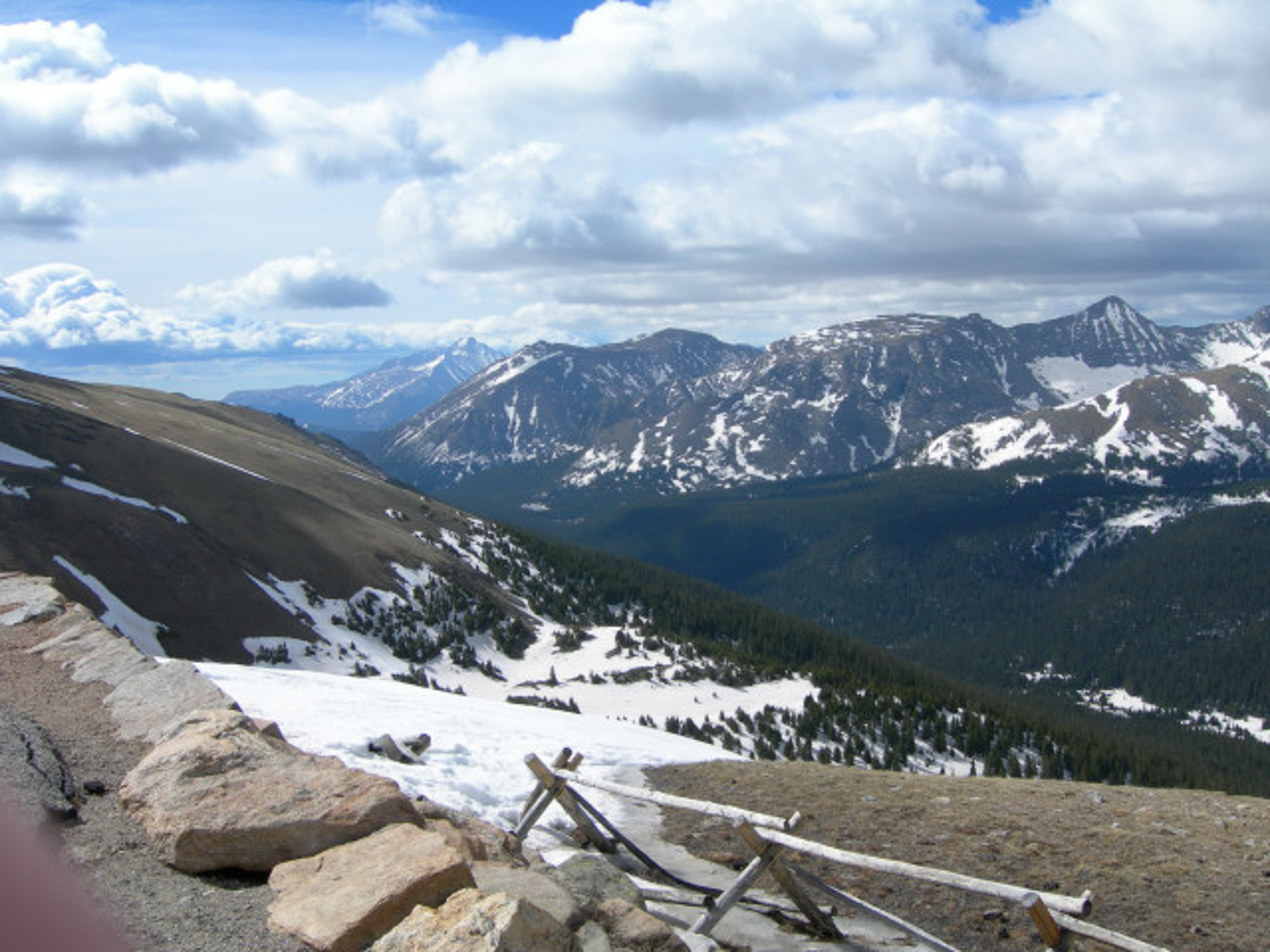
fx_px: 1394
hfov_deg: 49.0
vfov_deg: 37.7
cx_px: 635
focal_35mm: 38
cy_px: 476
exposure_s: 1/772
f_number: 4.8
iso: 50
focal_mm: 7.8
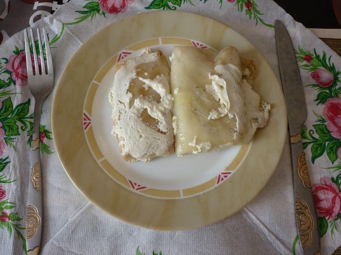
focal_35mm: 33
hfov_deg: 55.4
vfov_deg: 42.9
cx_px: 170
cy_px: 128
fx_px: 325
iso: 80
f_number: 2.8
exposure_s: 1/50
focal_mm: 5.5
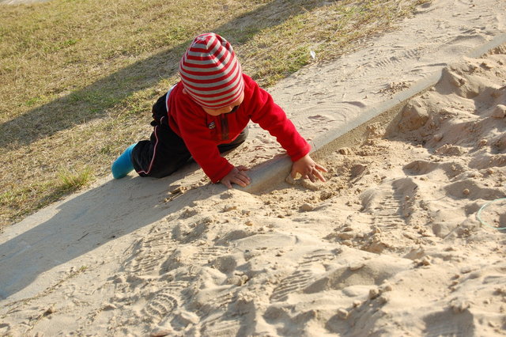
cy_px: 168
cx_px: 253
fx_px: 1159
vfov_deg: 16.5
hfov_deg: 24.6
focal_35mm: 82
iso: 200
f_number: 9
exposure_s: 1/250
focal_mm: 55
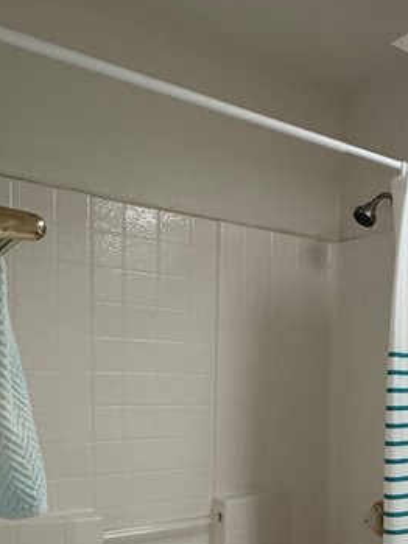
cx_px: 445
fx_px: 645
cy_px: 406
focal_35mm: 41
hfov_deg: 31.3
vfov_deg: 44.3
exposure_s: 1/70
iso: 200
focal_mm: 2.22
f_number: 2.2
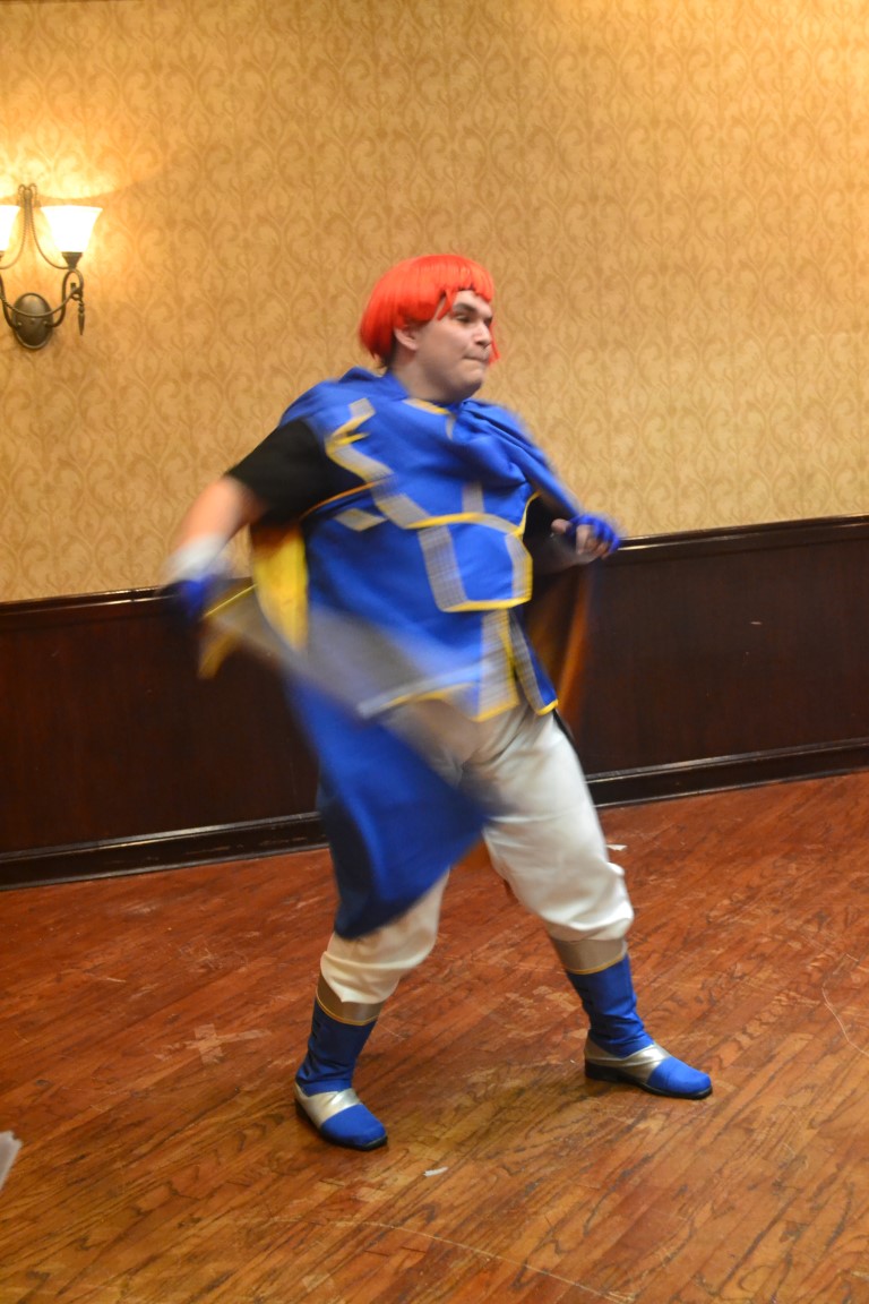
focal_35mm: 51
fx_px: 1846
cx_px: 434
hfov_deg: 26.5
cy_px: 652
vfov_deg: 38.9
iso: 3200
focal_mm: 34
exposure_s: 1/20
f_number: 5
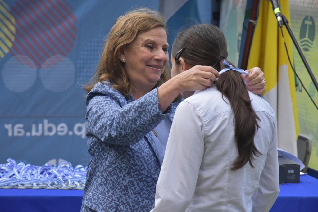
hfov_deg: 9.8
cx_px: 159
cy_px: 106
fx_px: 1855
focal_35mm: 210
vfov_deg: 6.5
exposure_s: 1/1600
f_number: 10
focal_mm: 140
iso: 1600
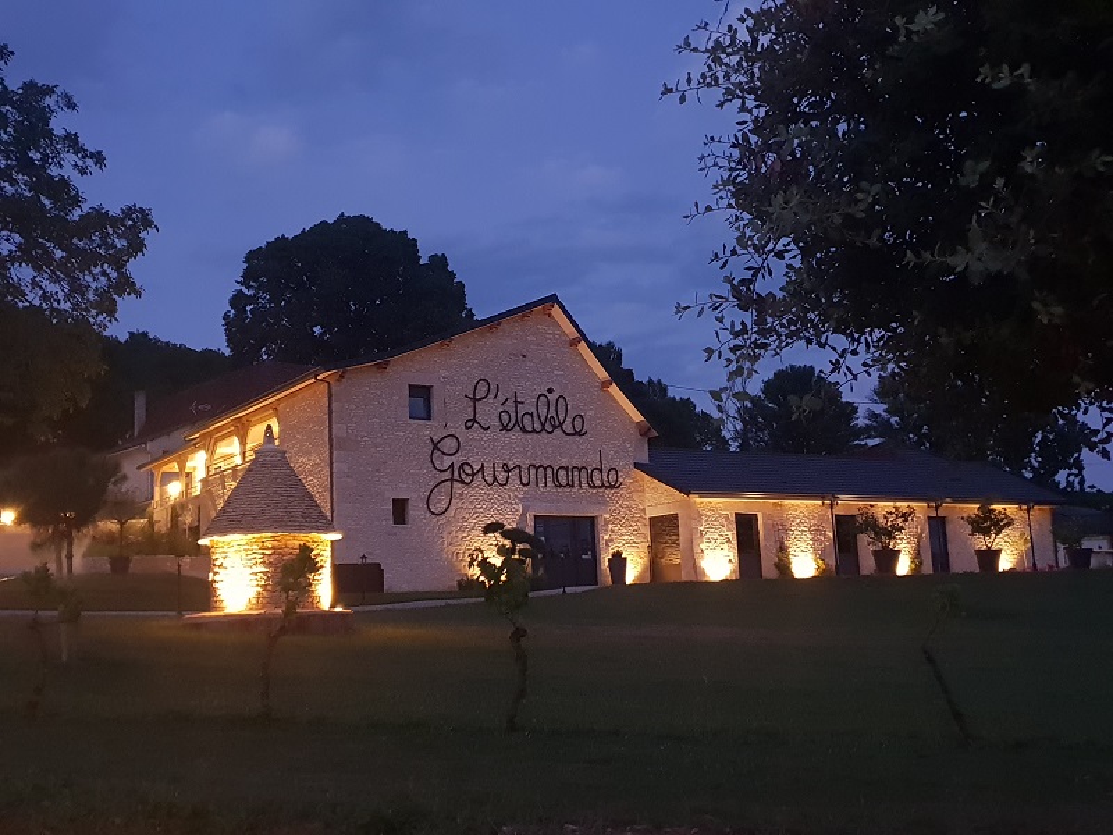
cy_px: 418
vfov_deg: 53.1
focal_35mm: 26
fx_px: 836
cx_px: 556
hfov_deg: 67.3
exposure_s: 1/10
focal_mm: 4.3
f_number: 1.5
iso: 500
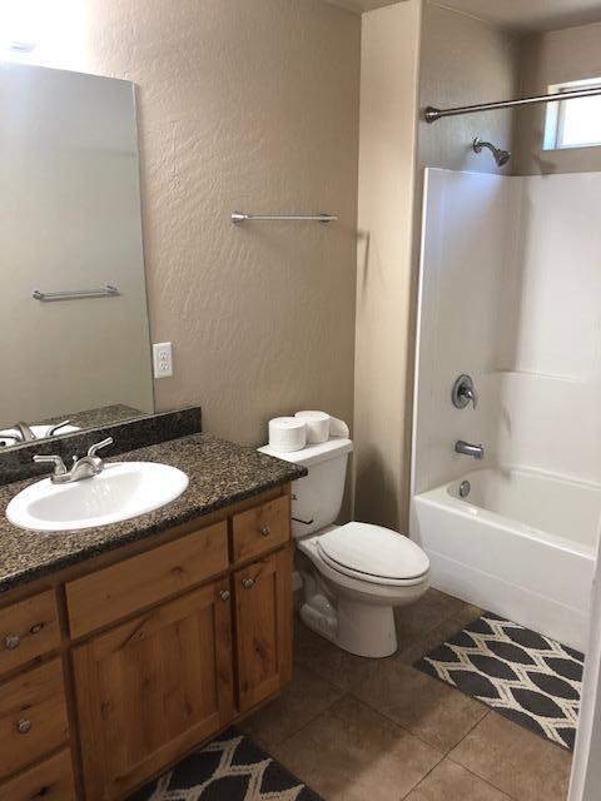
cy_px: 400
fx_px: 648
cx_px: 300
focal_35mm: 28
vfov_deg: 63.4
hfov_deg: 49.7
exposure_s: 1/22
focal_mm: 3.99
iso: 32
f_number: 1.8
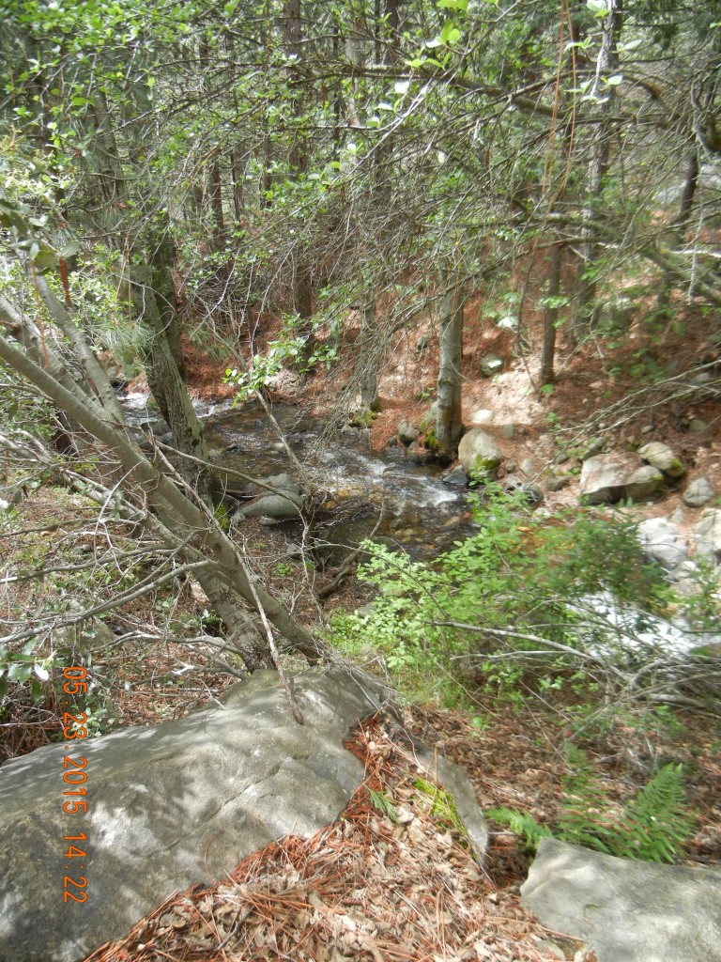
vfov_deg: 60.0
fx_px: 833
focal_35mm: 30
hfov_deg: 46.8
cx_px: 360
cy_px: 481
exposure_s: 1/103
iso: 160
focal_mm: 5.4
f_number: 3.5
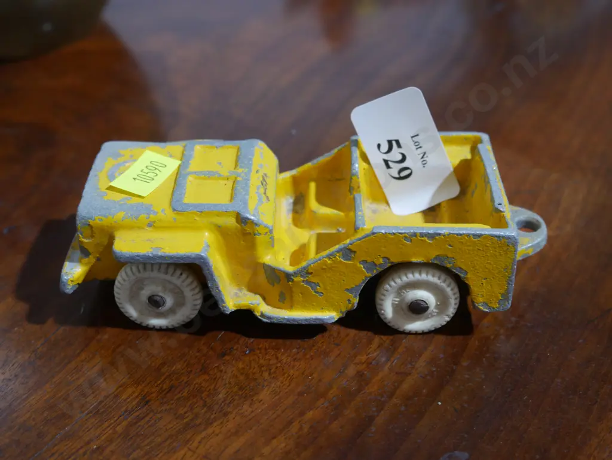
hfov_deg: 39.6
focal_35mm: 48
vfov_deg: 30.3
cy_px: 230
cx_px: 306
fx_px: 849
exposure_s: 1/60
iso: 800
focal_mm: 24
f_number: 5.2
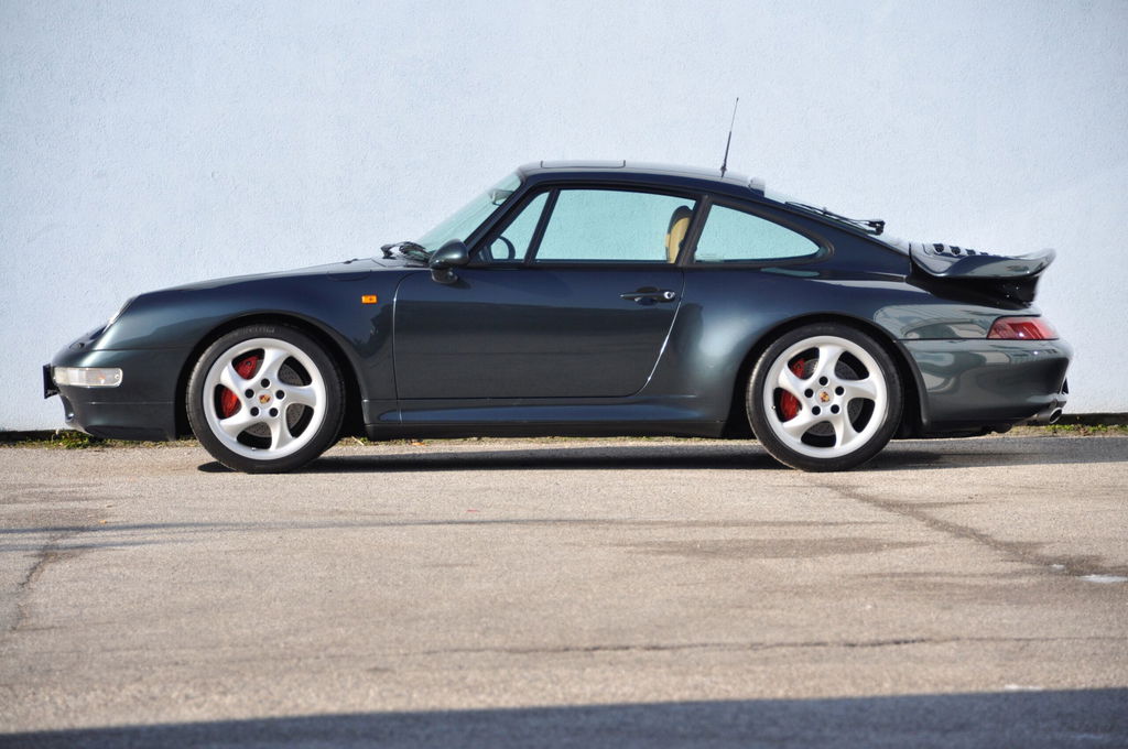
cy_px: 374
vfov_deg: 7.5
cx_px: 564
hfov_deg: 11.2
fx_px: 5727
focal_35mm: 183
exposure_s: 1/400
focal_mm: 122
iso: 500
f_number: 5.6
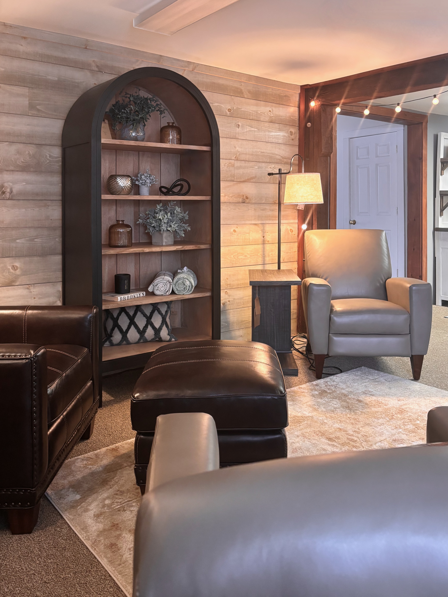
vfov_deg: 67.3
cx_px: 224
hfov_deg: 53.1
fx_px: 449
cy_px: 298
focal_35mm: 26
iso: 400
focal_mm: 5.96
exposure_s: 1/60
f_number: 1.6
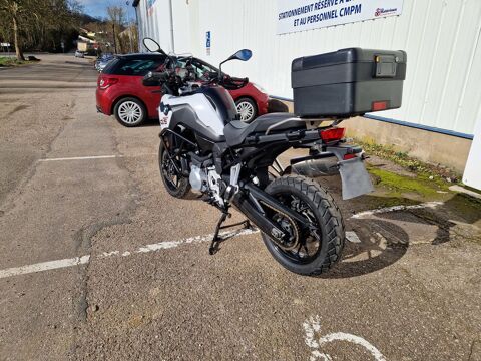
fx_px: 320
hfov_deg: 73.9
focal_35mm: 23
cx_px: 240
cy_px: 180
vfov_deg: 58.9
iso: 50
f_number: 1.8
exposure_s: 1/2680
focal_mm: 5.4
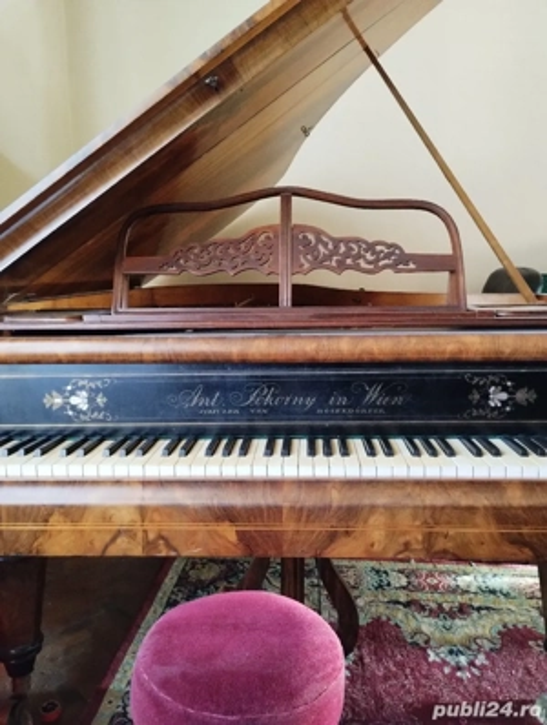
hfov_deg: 49.9
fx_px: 588
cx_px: 274
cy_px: 362
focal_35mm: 28
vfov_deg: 63.4
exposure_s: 1/20
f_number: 1.8
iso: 1931
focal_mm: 4.27
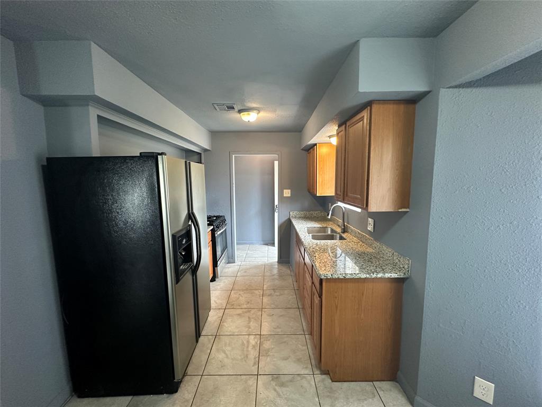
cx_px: 271
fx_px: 219
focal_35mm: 14
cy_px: 204
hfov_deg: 102.1
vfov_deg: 85.7
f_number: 2.2
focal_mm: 2.22
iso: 250
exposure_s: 1/60
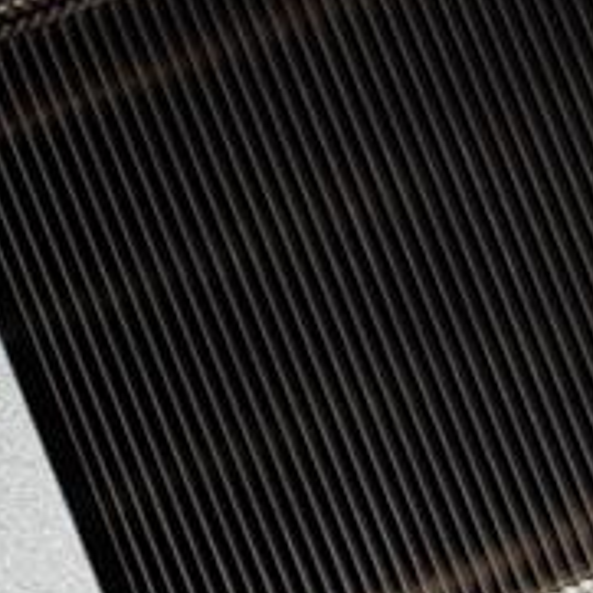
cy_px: 385
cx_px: -469
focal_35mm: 183
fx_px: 3547
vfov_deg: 9.6
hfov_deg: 9.1
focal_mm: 6.78
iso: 50
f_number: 1.85
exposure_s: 1/102
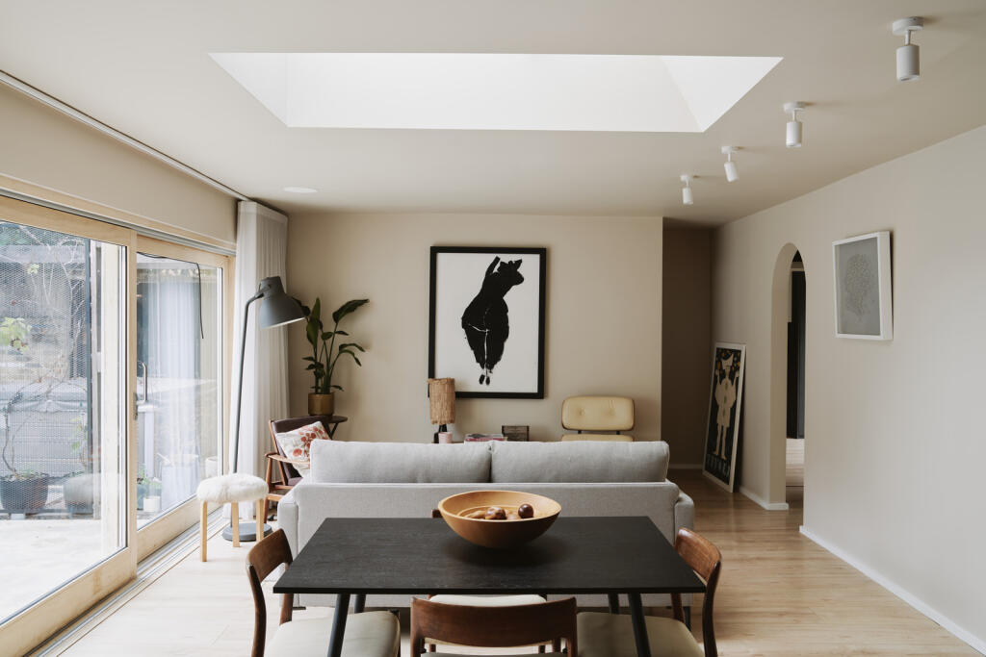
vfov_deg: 43.6
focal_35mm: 30
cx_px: 493
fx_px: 822
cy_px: 328
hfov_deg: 61.9
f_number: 8
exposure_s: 1/6
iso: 100
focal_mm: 30
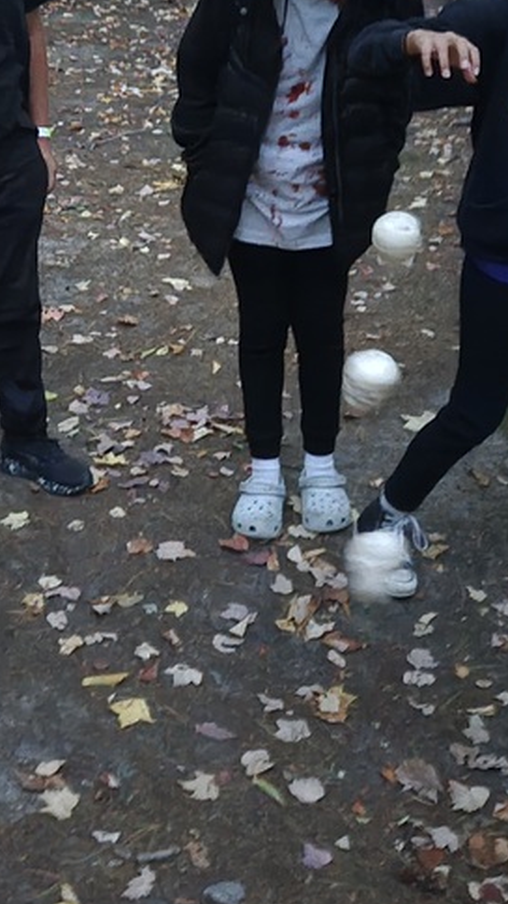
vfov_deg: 38.0
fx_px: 1270
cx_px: 110
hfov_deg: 22.4
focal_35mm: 53
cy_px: 211
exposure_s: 1/10
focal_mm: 5.4
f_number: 1.8
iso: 3200
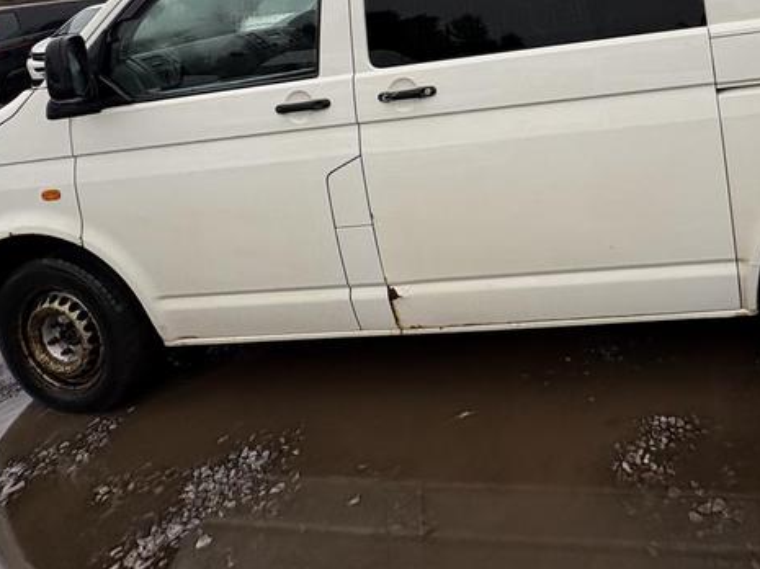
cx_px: 583
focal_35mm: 27
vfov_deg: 44.9
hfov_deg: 61.2
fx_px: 592
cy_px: 23
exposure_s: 1/157
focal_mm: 2.22
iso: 40
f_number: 2.2
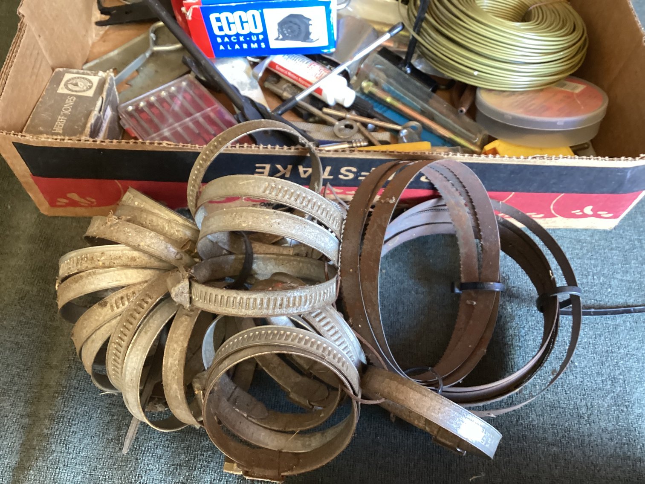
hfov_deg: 58.3
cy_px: 242
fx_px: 578
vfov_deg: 45.4
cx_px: 322
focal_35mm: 31
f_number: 2.4
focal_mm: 3.3
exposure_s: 1/50
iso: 250
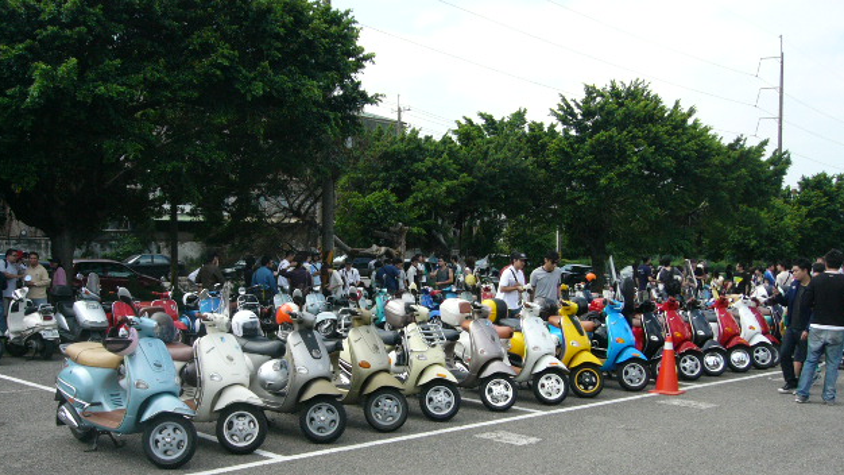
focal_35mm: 39
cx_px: 422
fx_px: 873
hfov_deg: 51.6
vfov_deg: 30.3
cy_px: 302
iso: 100
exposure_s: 1/125
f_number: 8
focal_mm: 5.8
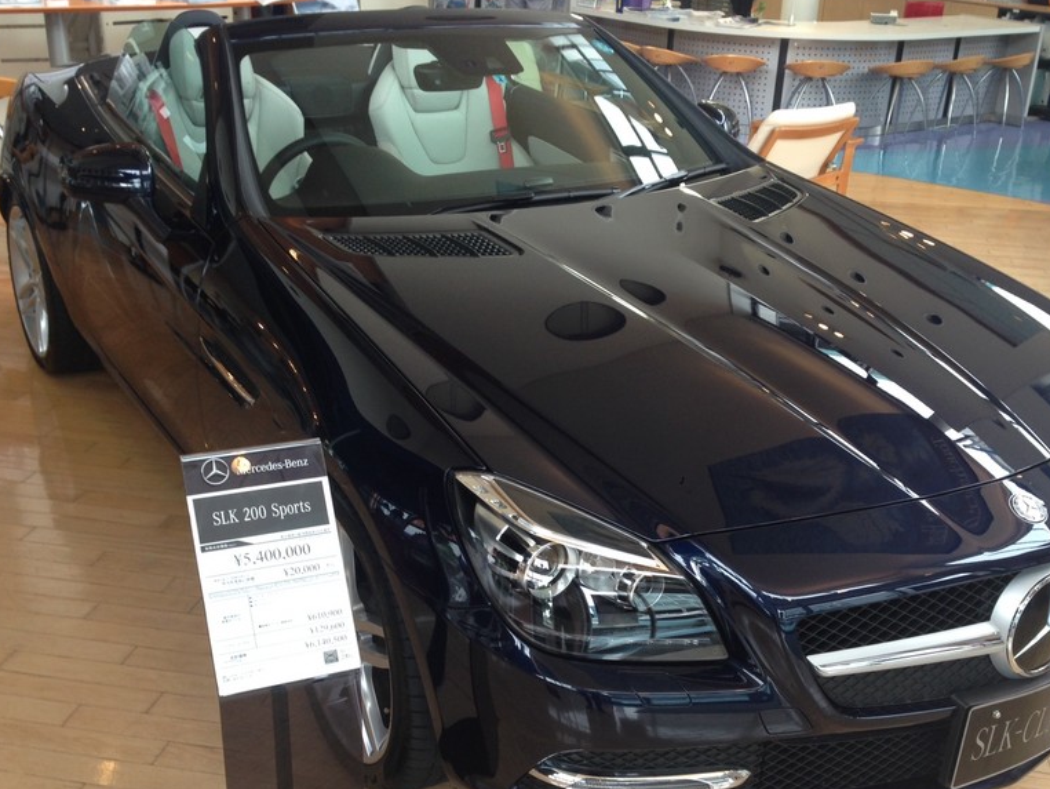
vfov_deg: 34.2
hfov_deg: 44.8
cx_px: 543
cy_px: 481
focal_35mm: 42
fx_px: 1274
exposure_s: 1/20
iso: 50
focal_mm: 4.12
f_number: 2.4
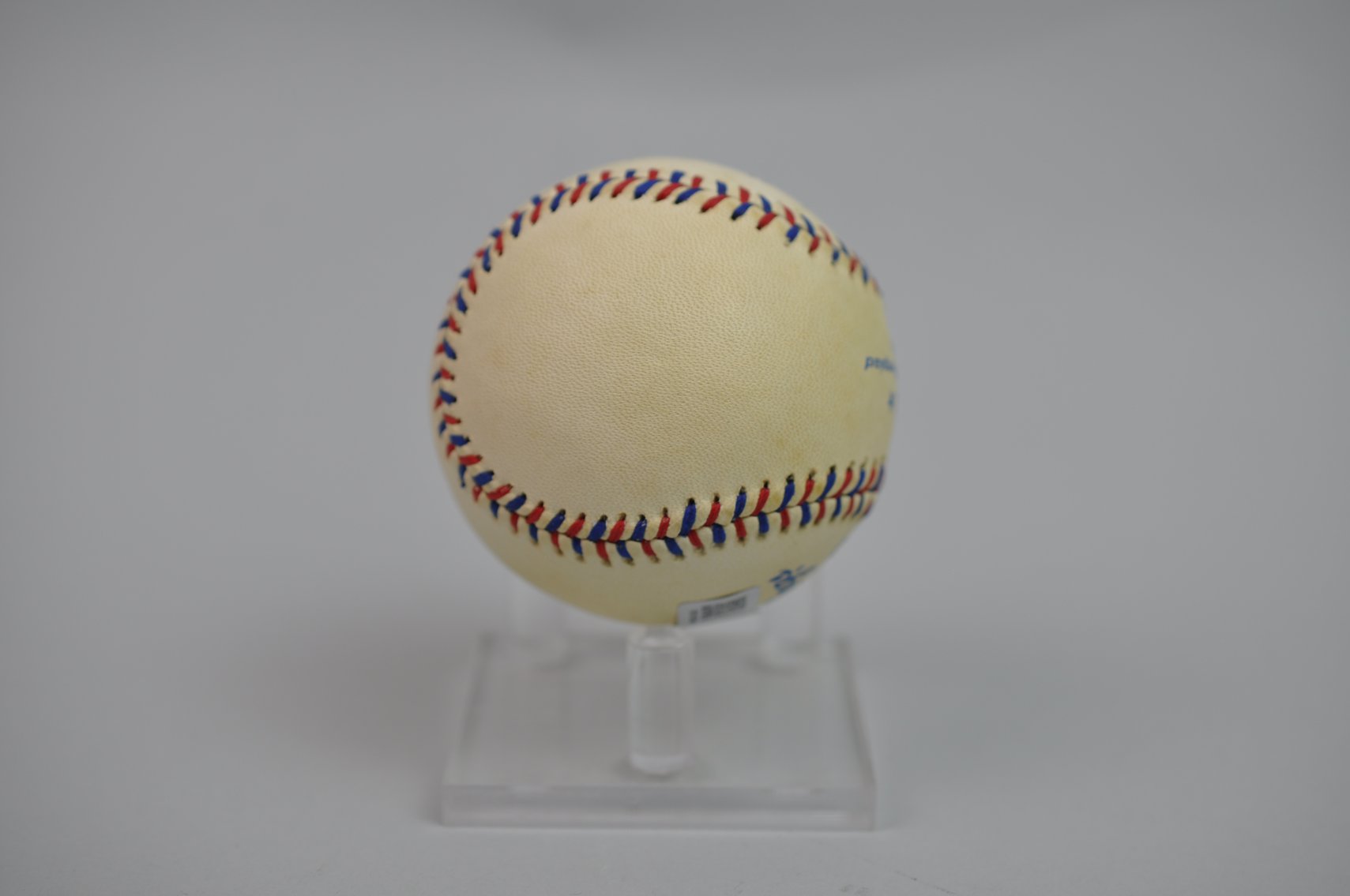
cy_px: 448
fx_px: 2247
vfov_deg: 22.6
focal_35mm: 60
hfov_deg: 33.4
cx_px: 675
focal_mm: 40
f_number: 4
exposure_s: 1/60
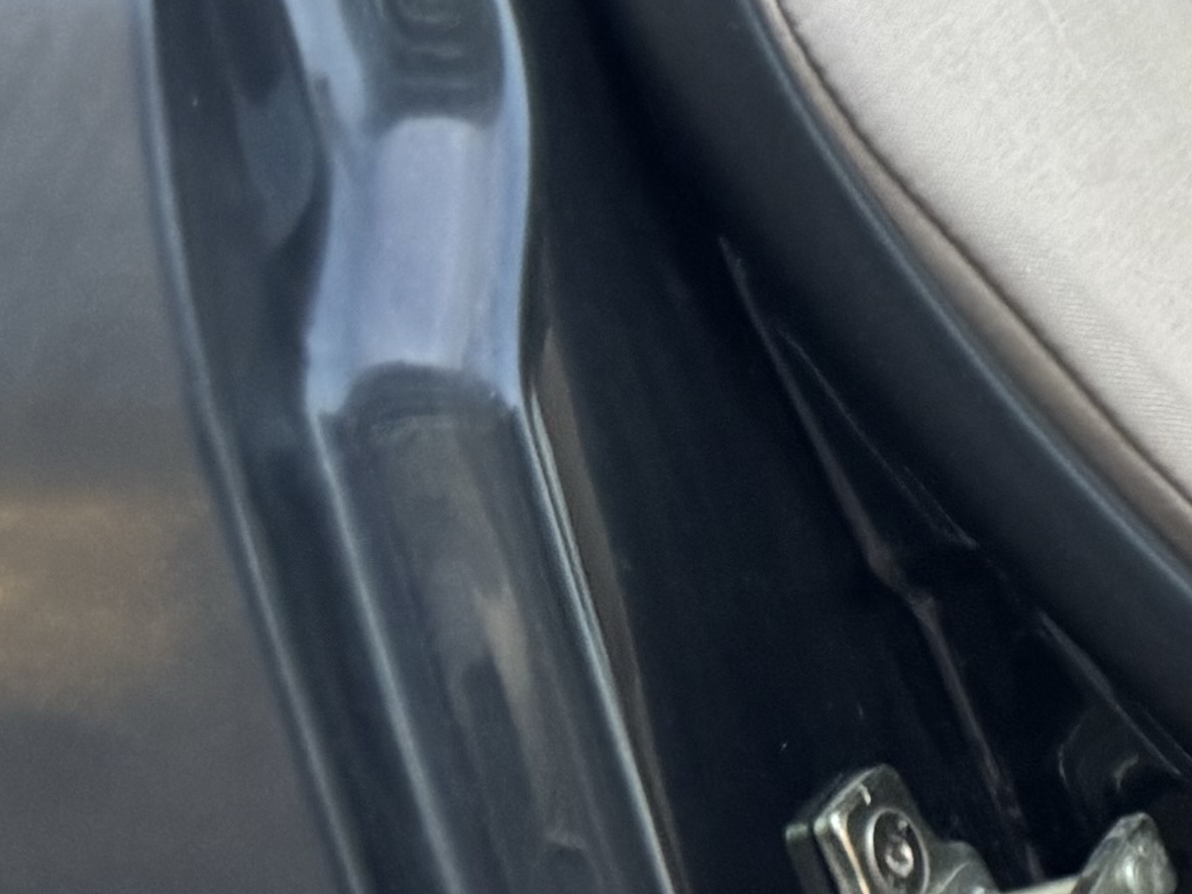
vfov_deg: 13.0
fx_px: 3925
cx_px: 2769
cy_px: 368
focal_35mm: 114
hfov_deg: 13.3
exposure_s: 1/106
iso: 200
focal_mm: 6.76
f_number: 1.78
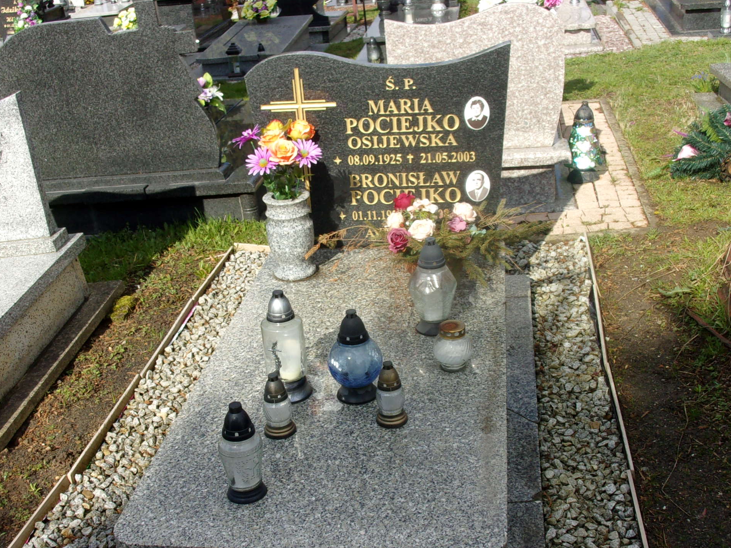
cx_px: 358
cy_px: 320
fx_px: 1035
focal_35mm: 49
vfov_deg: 29.6
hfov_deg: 38.9
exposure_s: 1/75
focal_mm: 6.4
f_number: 11.8
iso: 80
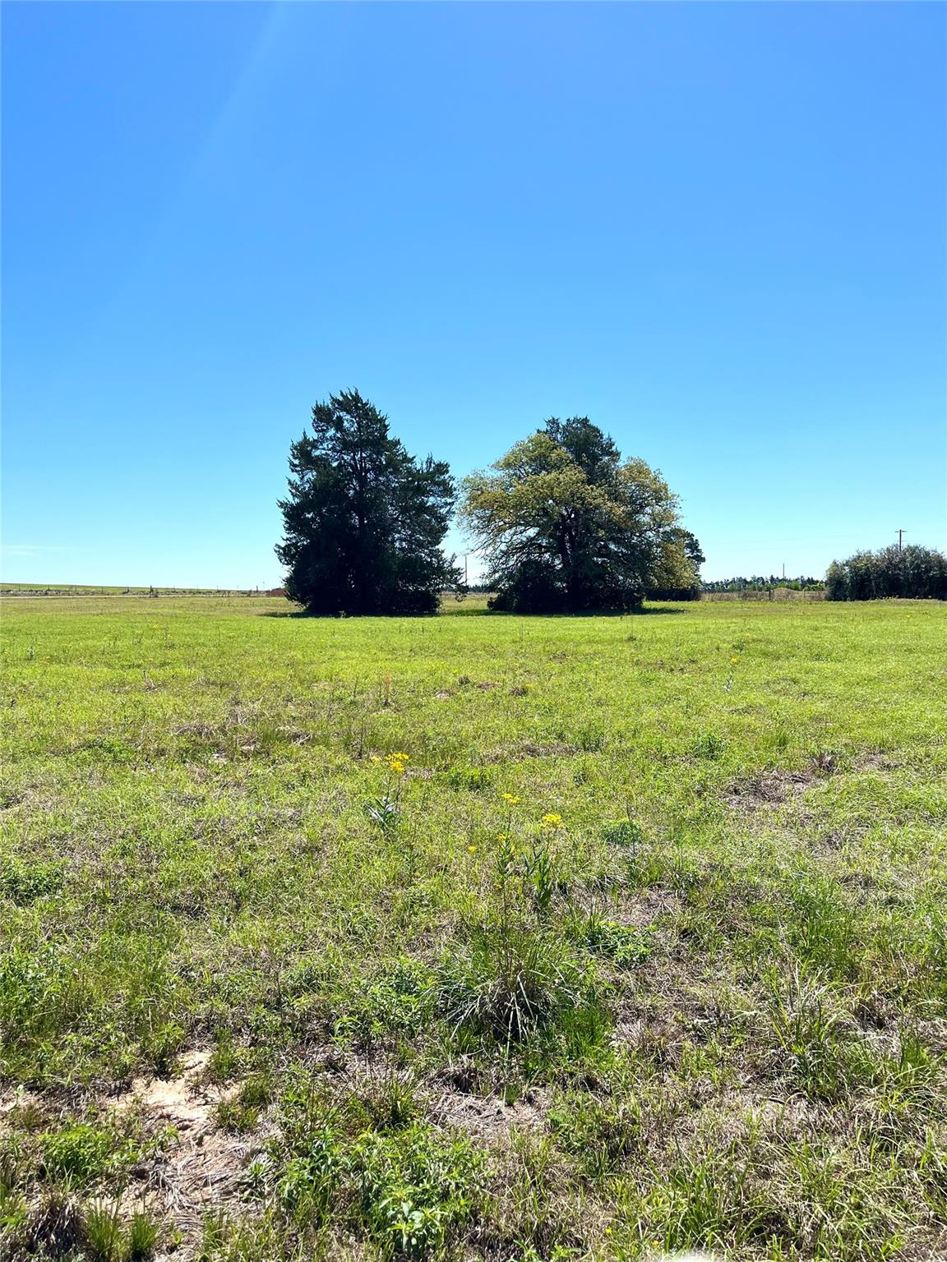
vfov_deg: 67.3
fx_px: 948
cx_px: 474
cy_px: 631
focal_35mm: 26
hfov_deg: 53.1
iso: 50
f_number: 1.6
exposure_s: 1/4484
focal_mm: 5.1
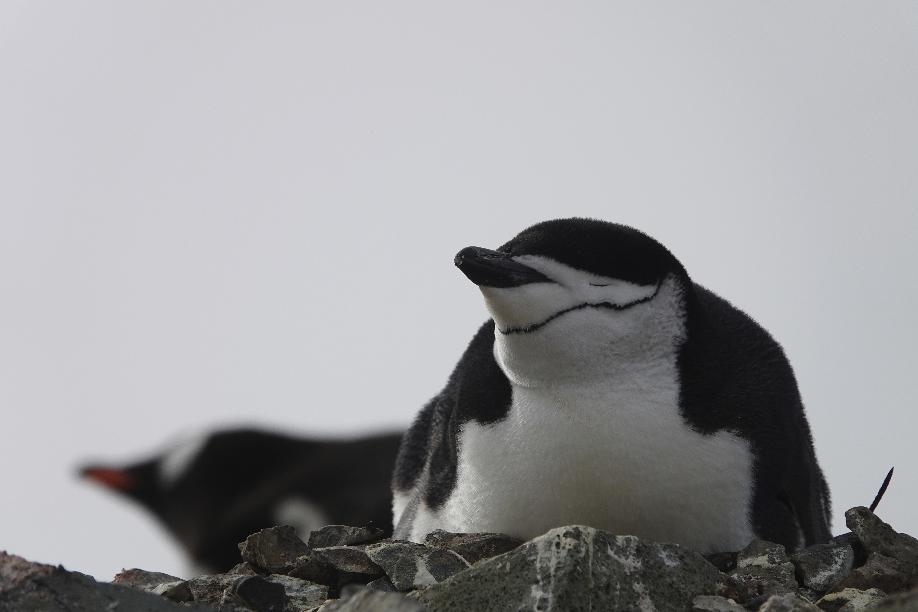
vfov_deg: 2.8
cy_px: 306
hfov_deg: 4.3
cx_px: 459
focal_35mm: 485
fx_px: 12367
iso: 100
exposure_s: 1/1000
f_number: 5
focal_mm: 177.86
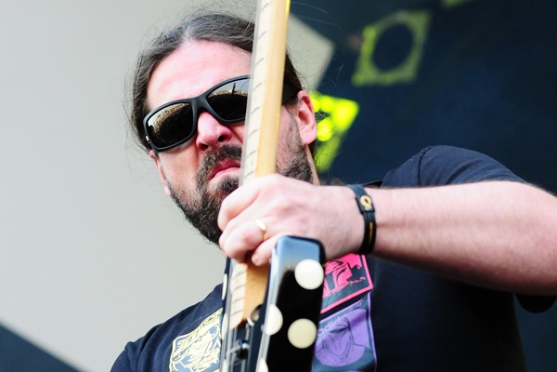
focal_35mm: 120
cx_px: 278
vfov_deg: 11.4
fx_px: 1857
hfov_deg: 17.1
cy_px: 186
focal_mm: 80
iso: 1000
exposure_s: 1/400
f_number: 4.5
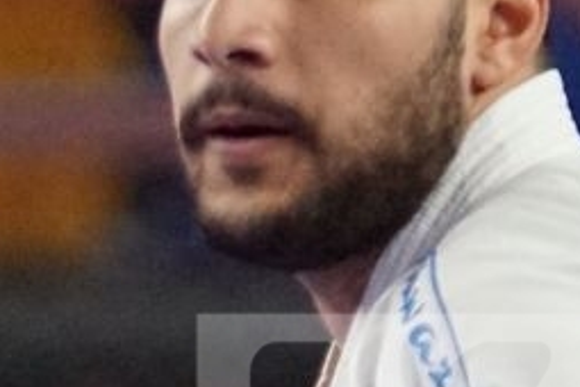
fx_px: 27338
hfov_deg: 1.2
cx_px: -362
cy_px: 521
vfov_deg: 0.8
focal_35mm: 1697
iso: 3200
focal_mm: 160
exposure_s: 1/2000
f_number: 2.8
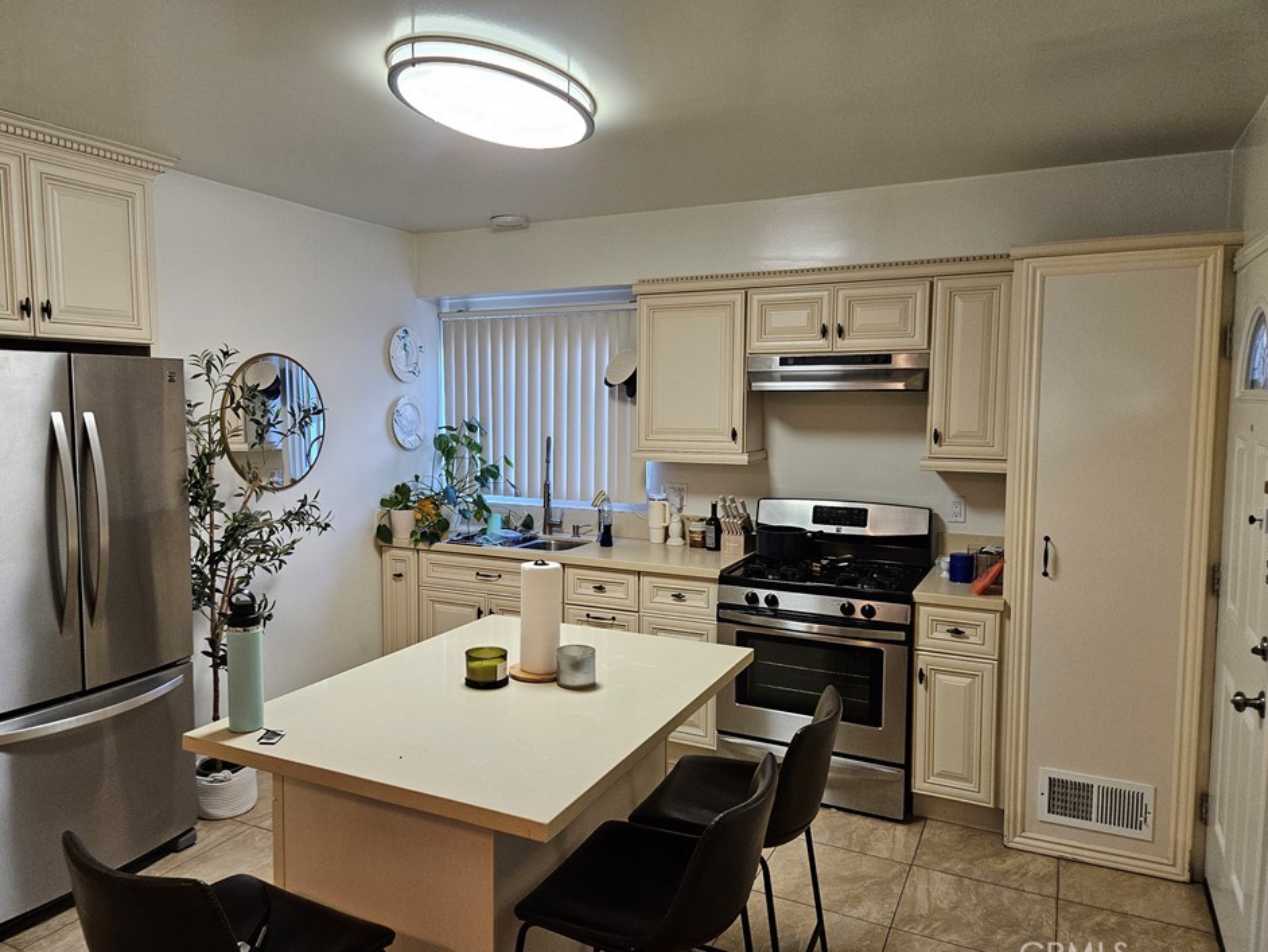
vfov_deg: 54.9
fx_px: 916
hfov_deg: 69.3
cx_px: 583
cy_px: 456
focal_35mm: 25
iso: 250
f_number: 1.8
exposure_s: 1/120
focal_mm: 5.4
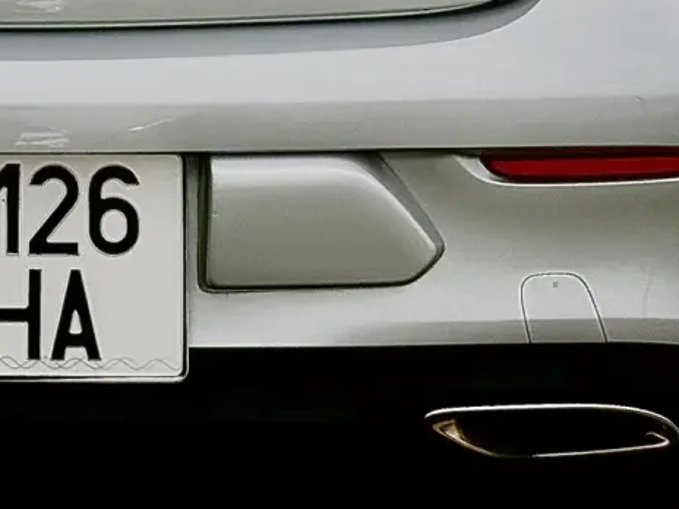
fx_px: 2923
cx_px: 1
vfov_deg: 9.8
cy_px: -120
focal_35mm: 149
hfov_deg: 13.1
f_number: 1.78
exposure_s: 1/7143
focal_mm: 6.76
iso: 80
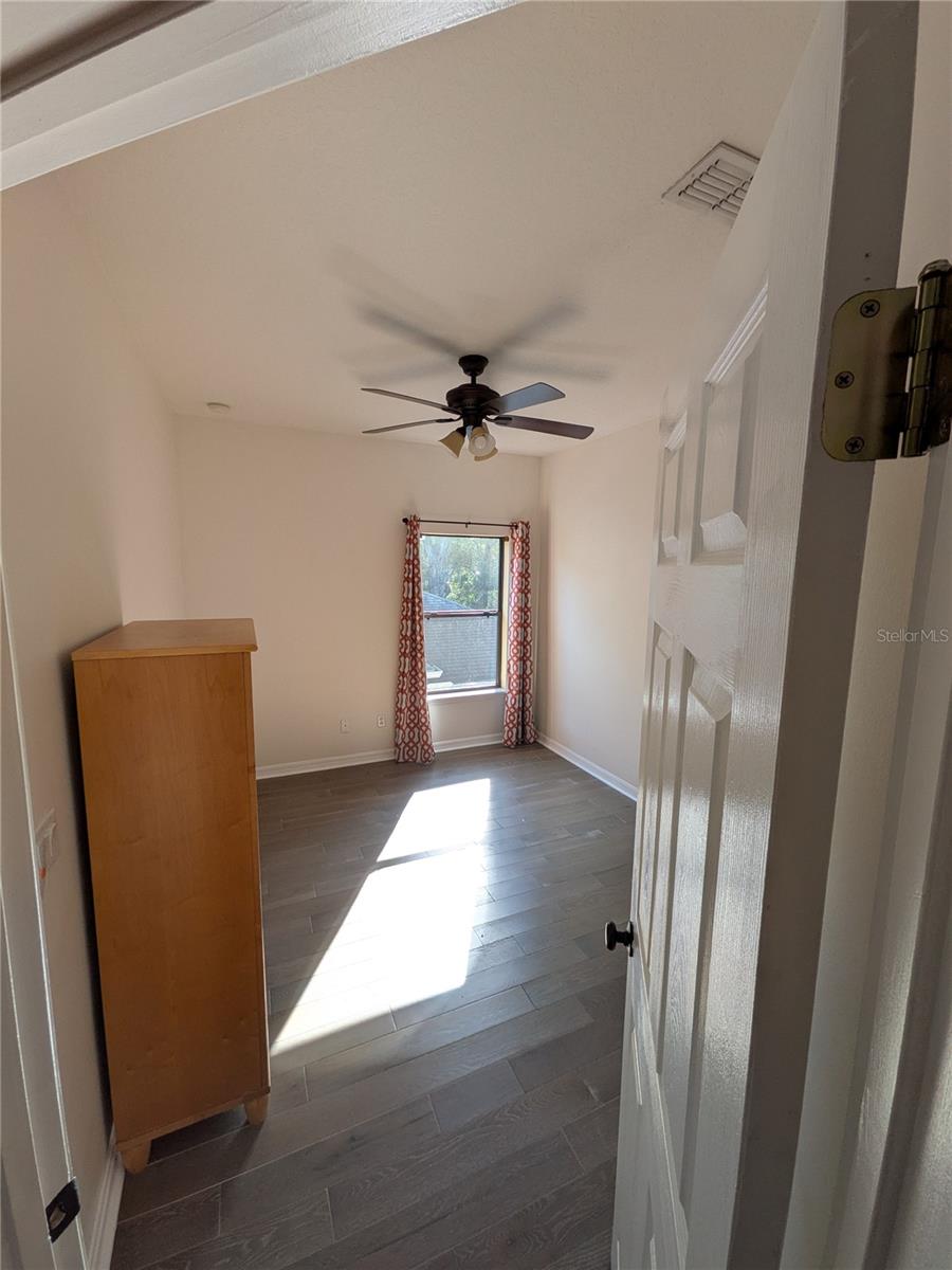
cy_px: 635
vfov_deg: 102.1
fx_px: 513
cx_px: 476
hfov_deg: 85.7
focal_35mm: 14
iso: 47
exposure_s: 1/120
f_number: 2.2
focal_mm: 1.85
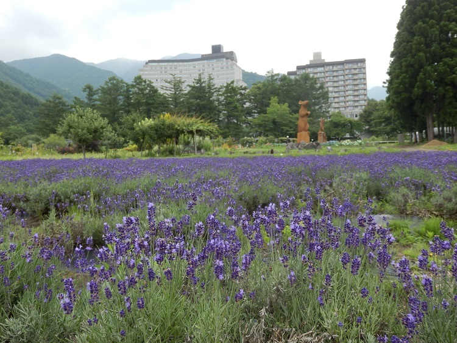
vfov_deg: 42.9
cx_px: 228
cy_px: 172
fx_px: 436
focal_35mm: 33
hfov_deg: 55.4
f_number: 3.4
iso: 80
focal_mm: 6
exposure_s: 1/320
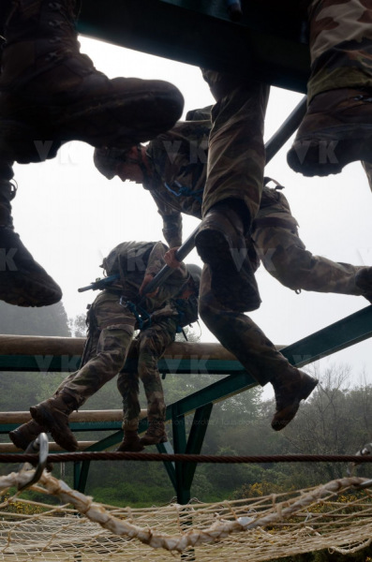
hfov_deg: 36.7
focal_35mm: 36
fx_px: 561
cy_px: 281
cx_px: 186
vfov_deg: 53.2
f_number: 8
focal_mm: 24
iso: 200
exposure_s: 1/800
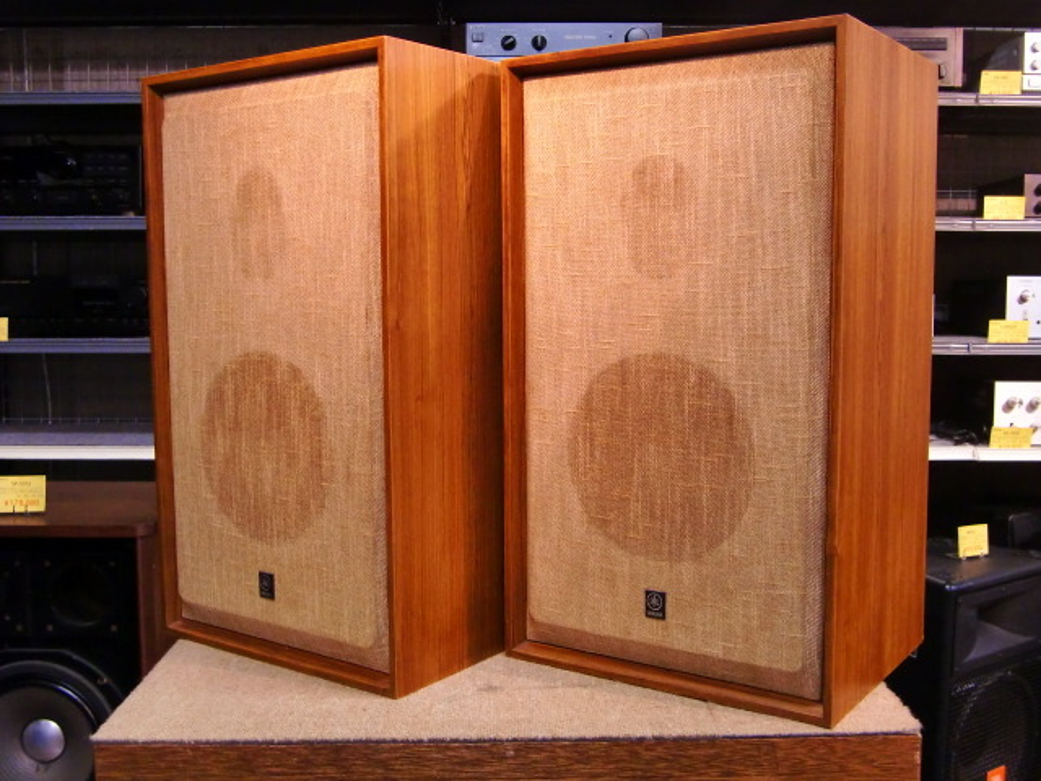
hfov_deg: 47.9
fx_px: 1173
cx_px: 520
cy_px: 390
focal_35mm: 39
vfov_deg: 36.8
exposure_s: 1/50
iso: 400
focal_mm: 6.9
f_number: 3
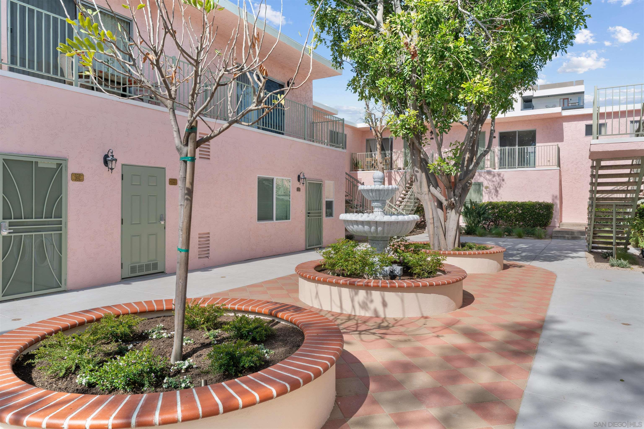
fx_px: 429
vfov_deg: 53.1
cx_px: 322
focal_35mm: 24
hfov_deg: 73.7
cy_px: 214
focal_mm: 24
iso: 640
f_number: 10
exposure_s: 1/200
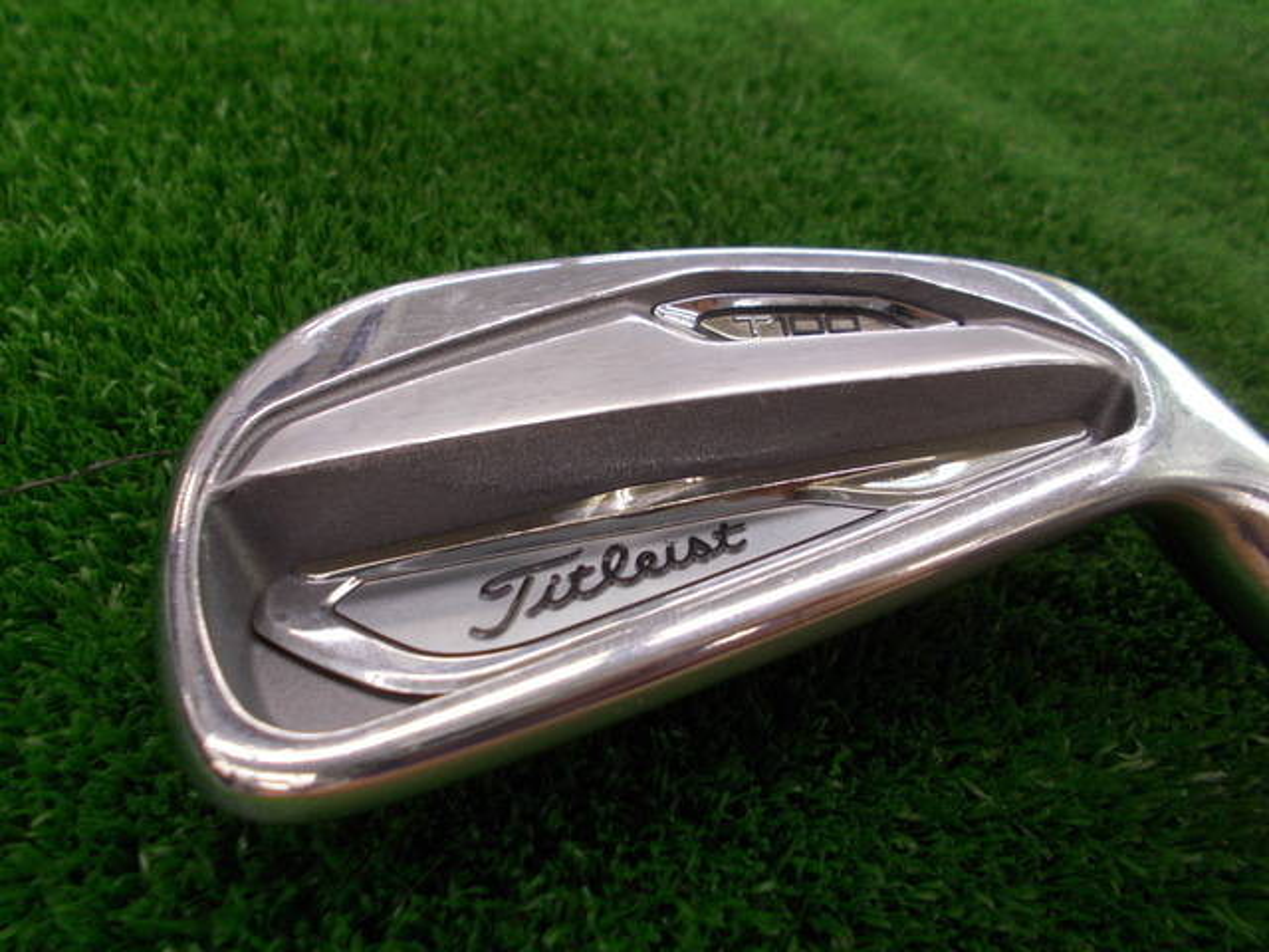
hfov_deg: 67.3
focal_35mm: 26
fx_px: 953
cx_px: 634
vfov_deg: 53.1
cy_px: 476
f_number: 3.2
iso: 100
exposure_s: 1/25
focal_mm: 4.6
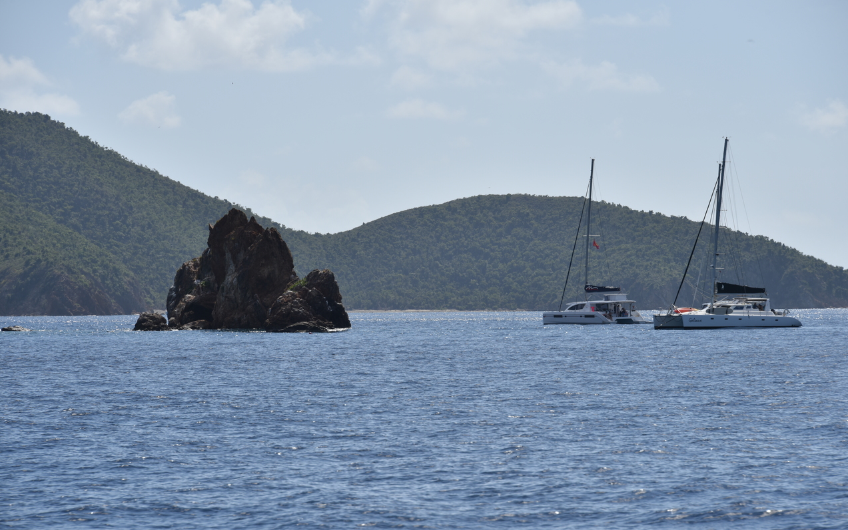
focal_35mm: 205
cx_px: 424
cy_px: 280
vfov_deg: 6.4
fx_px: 4738
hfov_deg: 10.2
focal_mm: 200
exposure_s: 1/400
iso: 100
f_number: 10
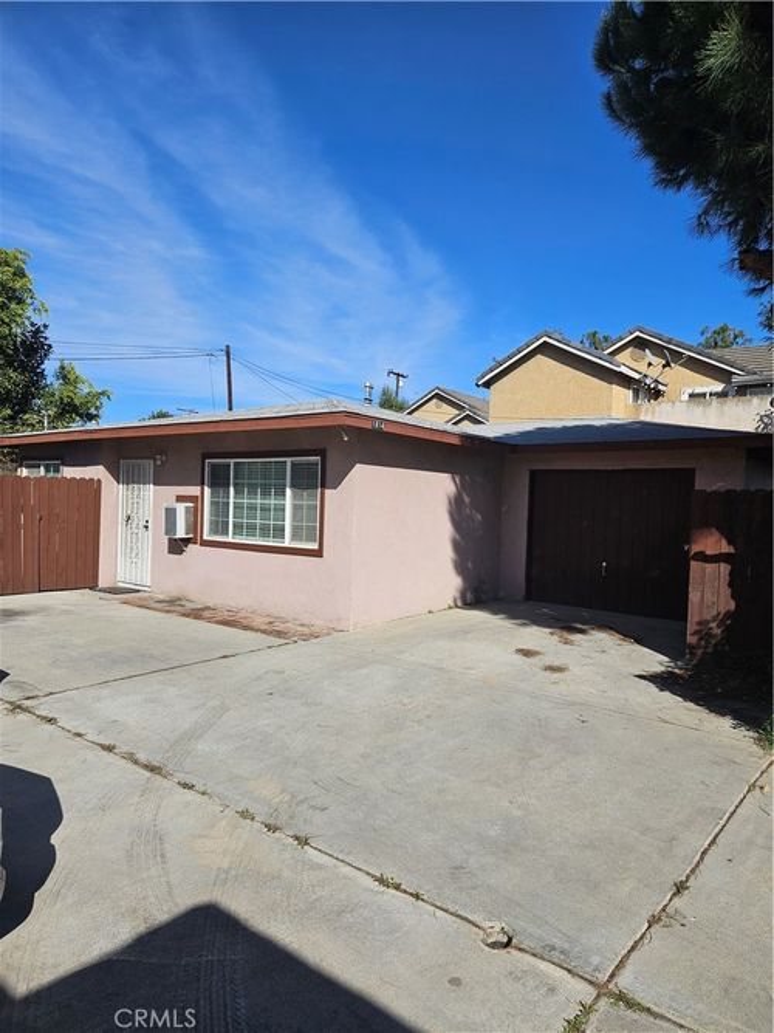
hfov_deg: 58.9
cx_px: 387
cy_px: 516
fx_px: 686
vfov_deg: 73.9
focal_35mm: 23
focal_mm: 5.4
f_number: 1.8
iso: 25
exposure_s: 1/3092
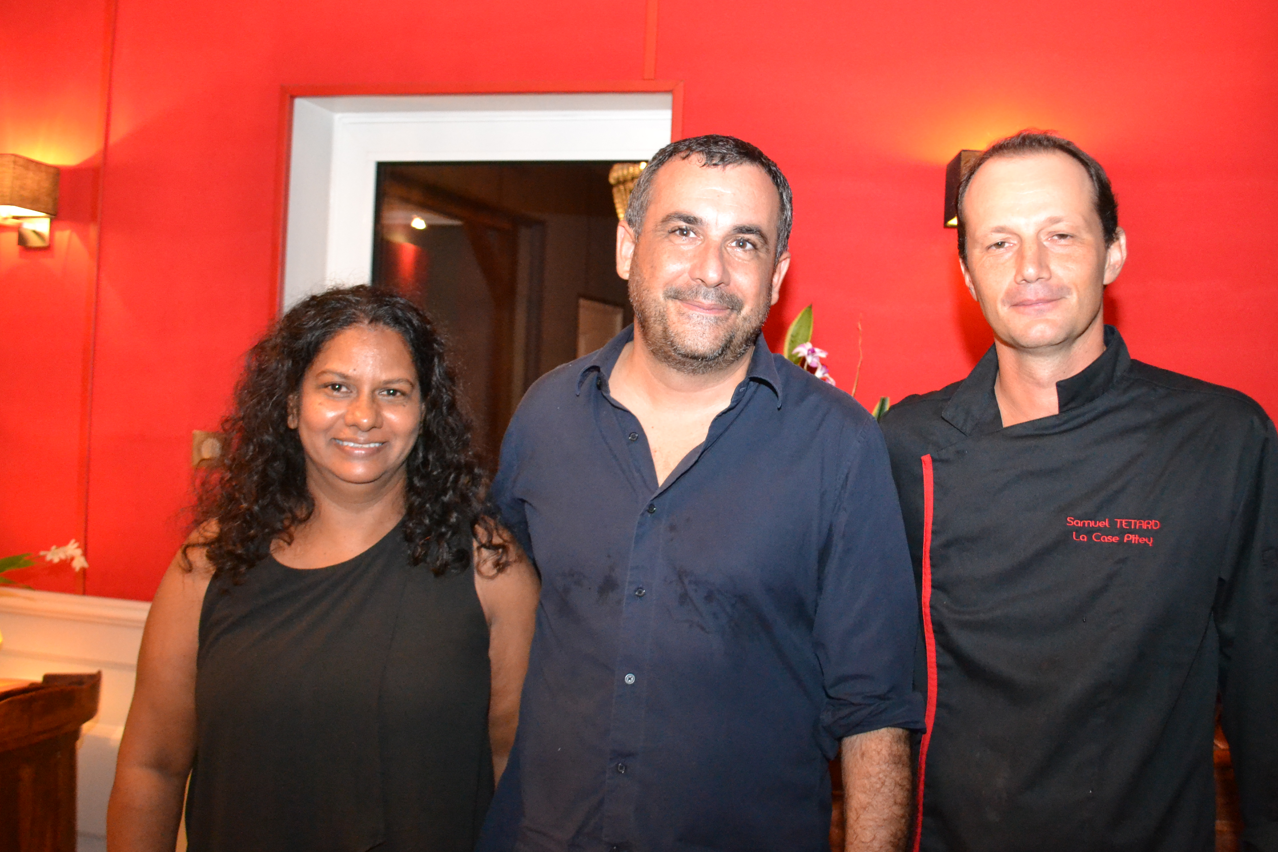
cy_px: 407
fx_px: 1278
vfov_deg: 36.9
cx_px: 734
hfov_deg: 52.9
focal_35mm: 36
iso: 3200
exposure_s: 1/60
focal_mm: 20
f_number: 3.8
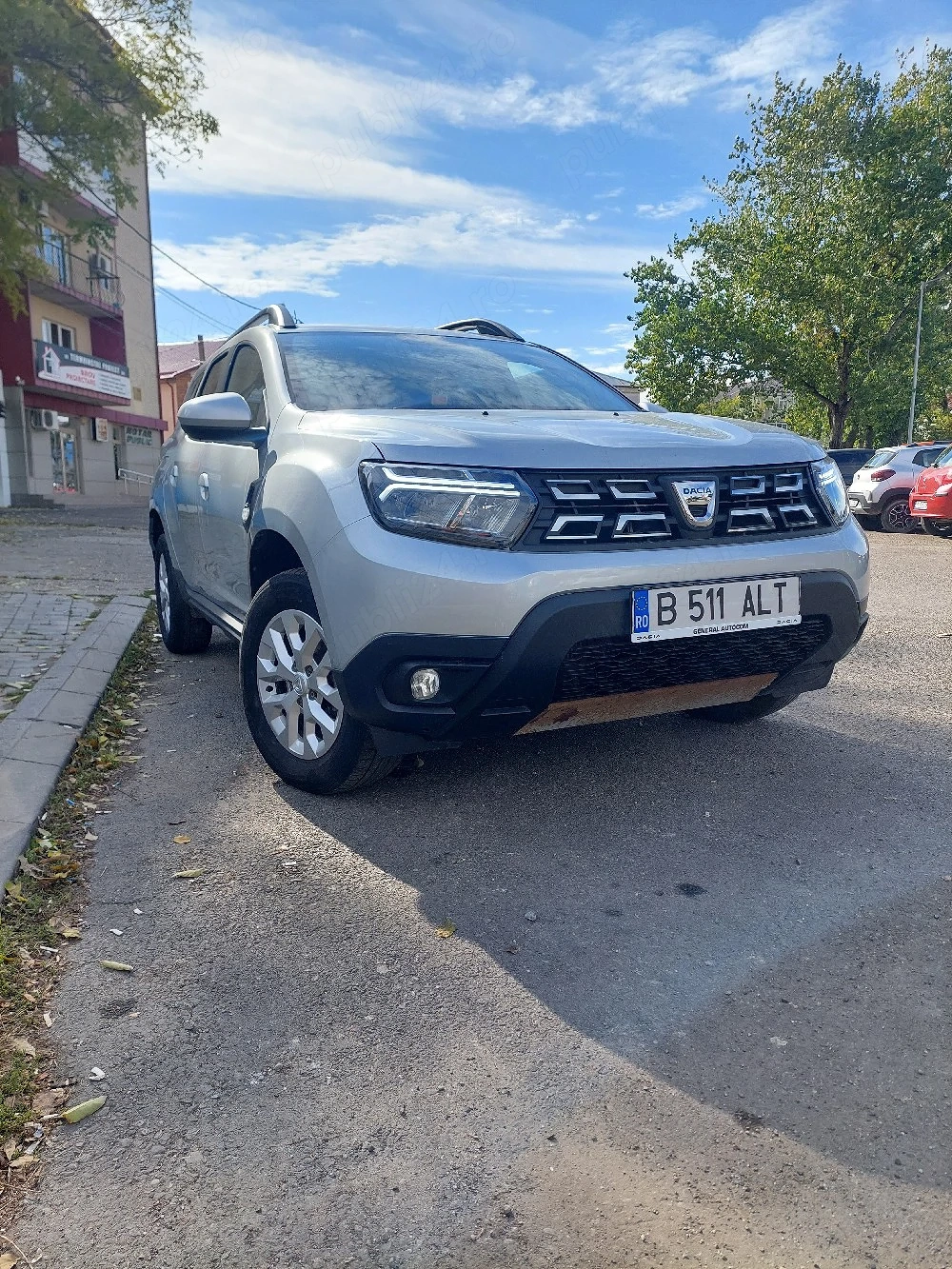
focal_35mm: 24
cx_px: 476
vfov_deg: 71.6
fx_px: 880
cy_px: 634
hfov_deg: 56.8
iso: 40
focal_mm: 5.23
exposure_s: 1/1250
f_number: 1.8
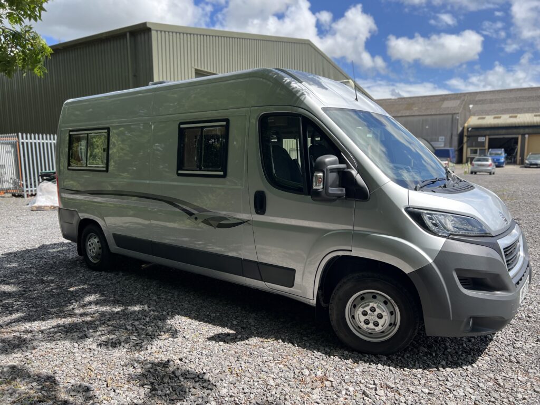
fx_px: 406
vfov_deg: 53.1
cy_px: 202
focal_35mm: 26
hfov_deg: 67.3
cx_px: 270
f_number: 1.5
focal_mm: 5.7
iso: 50
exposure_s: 1/2045
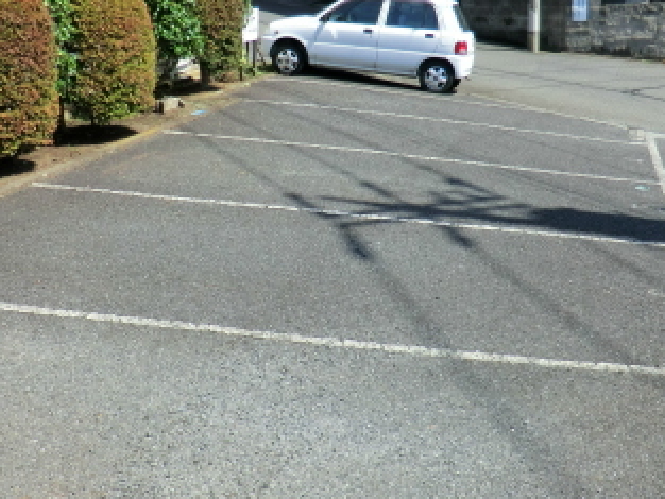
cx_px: 340
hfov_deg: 38.9
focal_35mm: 49
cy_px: 297
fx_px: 942
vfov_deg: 29.6
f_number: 3.2
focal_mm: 4.3
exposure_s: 1/640
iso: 80
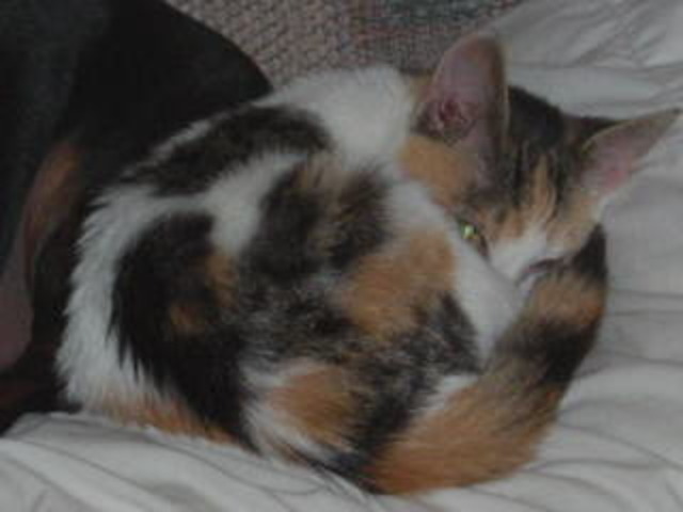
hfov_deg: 18.2
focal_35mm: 108
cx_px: 342
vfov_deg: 13.7
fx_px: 2131
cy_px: 256
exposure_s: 1/30
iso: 200
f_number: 5.3
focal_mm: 18.9
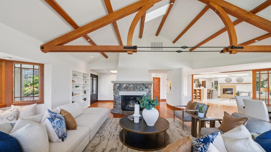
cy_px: 86
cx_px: 133
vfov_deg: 78.1
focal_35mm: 13
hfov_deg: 110.8
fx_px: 93
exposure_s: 1/15
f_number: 11
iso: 640
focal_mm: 12
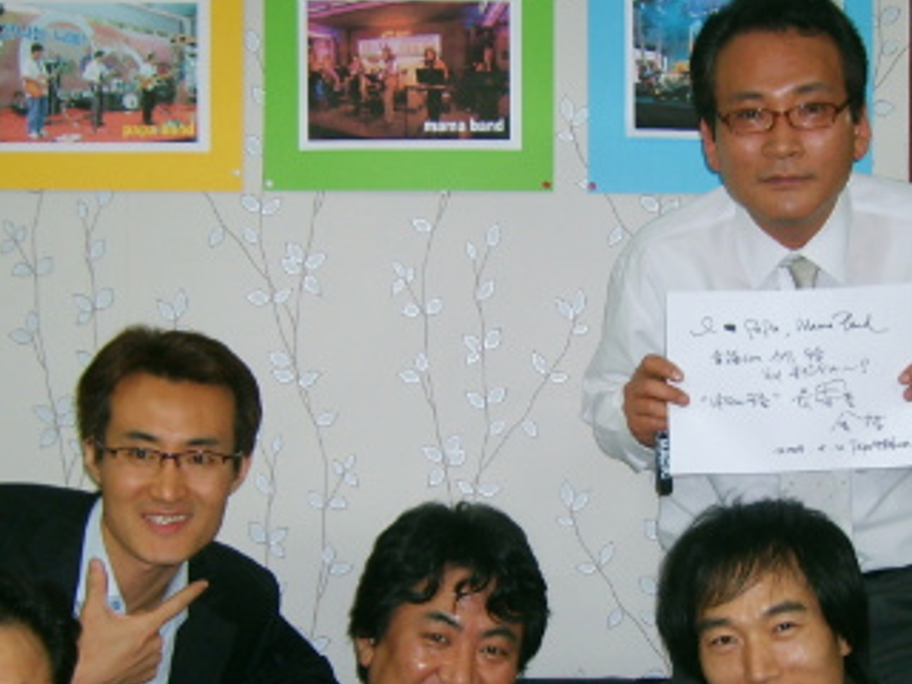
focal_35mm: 70
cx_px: 581
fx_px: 1844
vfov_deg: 20.9
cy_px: 490
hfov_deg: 27.7
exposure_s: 1/30
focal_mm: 5.8
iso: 100
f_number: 2.8
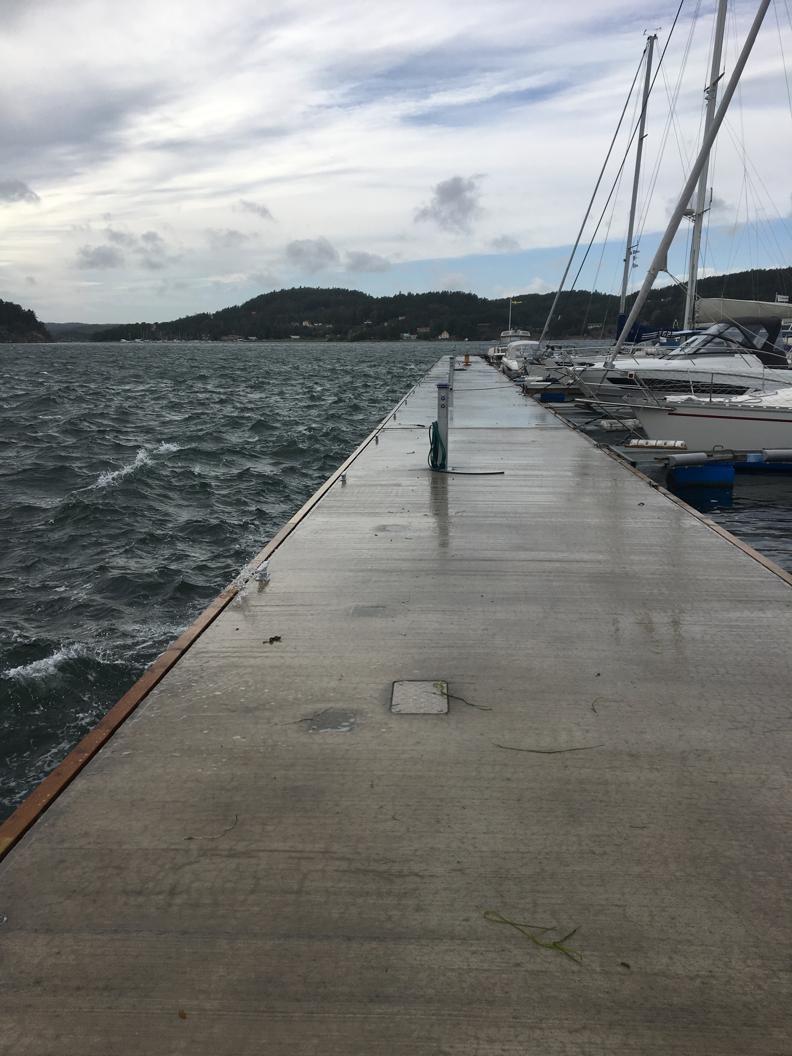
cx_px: 396
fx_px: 885
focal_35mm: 29
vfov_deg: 61.7
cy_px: 528
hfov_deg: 48.2
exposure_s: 1/2564
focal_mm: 4.15
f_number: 2.2
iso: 25
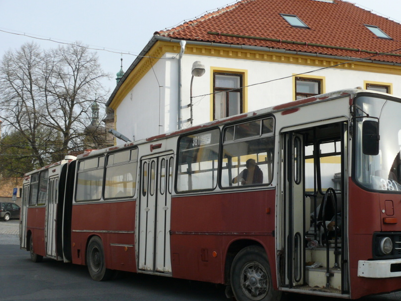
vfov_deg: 30.2
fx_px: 556
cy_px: 171
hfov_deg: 39.2
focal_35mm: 48
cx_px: 265
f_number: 5
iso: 100
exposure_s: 1/200
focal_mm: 7.4
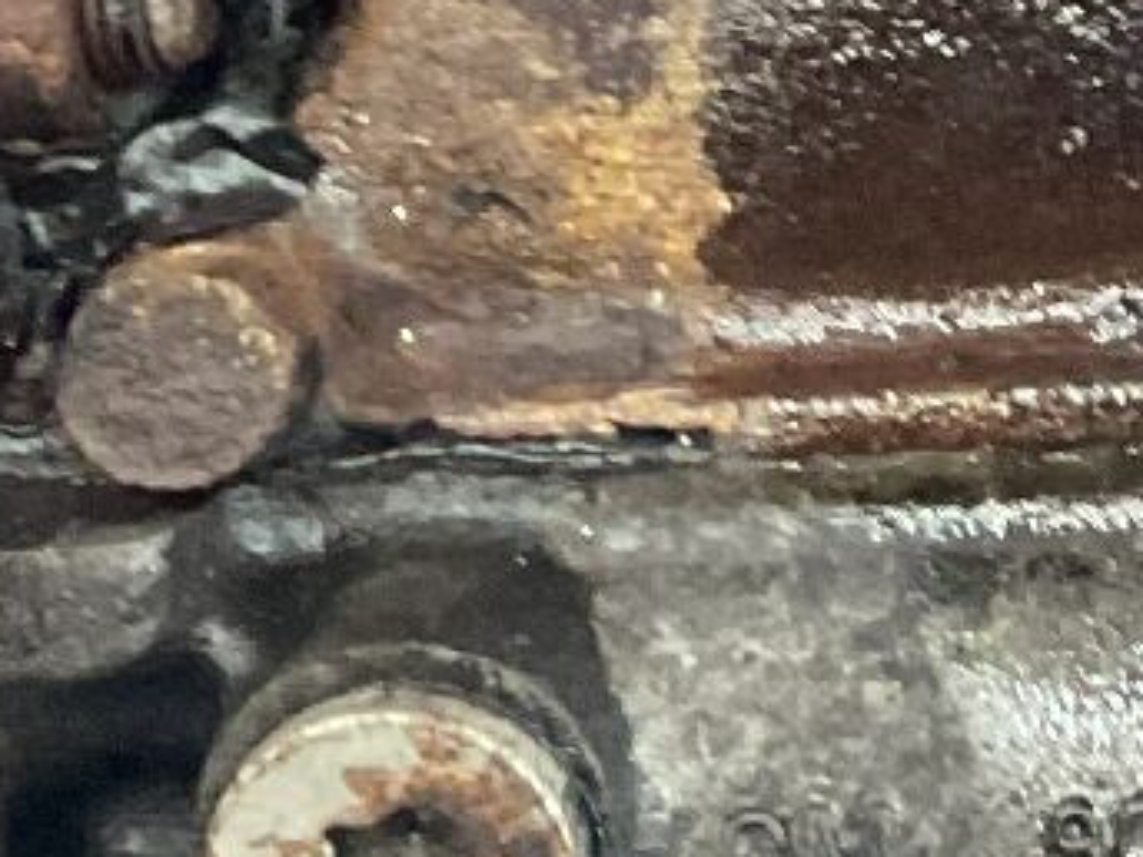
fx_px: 5349
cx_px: 2045
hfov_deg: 11.4
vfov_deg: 8.8
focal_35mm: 162
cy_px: -596
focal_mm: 3
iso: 200
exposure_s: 1/33
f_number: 1.8
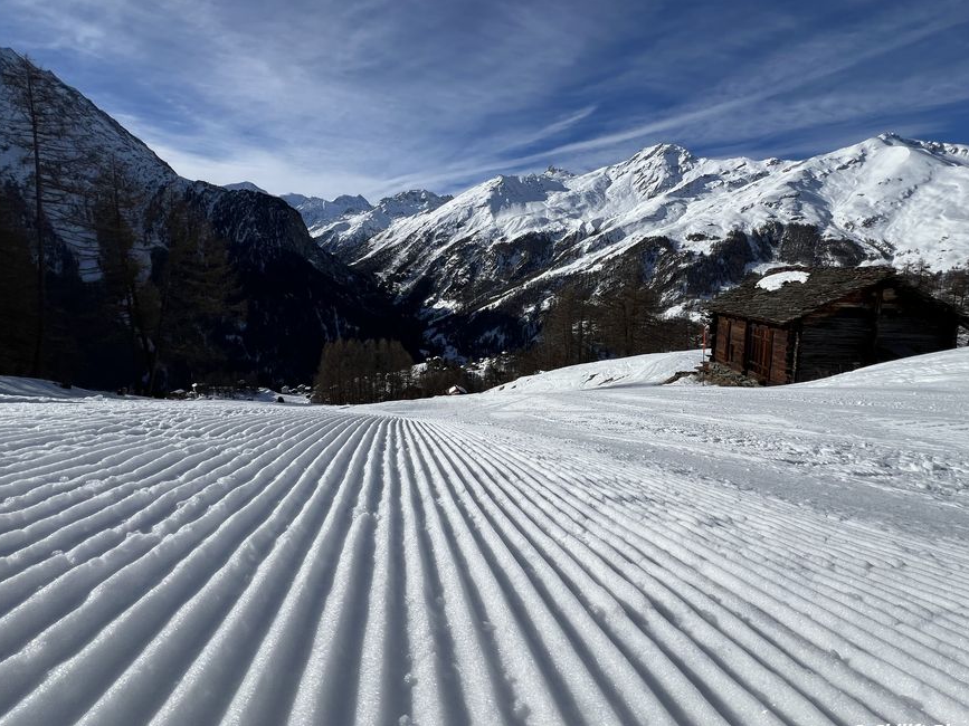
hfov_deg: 98.1
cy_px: 325
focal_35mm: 15
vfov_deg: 81.5
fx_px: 420
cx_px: 513
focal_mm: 1.57
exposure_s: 1/5236
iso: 40
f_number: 1.8
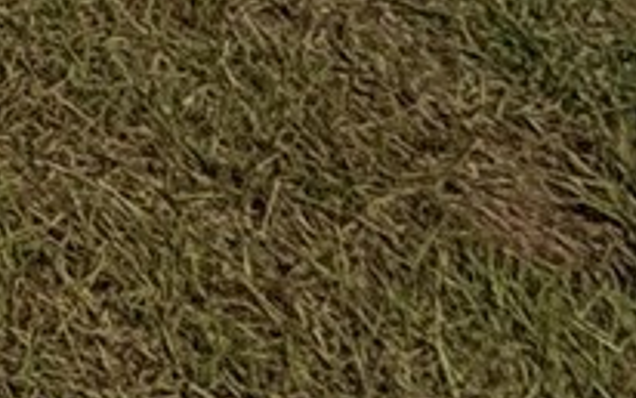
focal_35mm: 115
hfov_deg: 10.0
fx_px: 1994
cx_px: -1500
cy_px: -1361
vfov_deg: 7.1
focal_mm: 2.22
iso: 40
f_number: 2.2
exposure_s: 1/6667
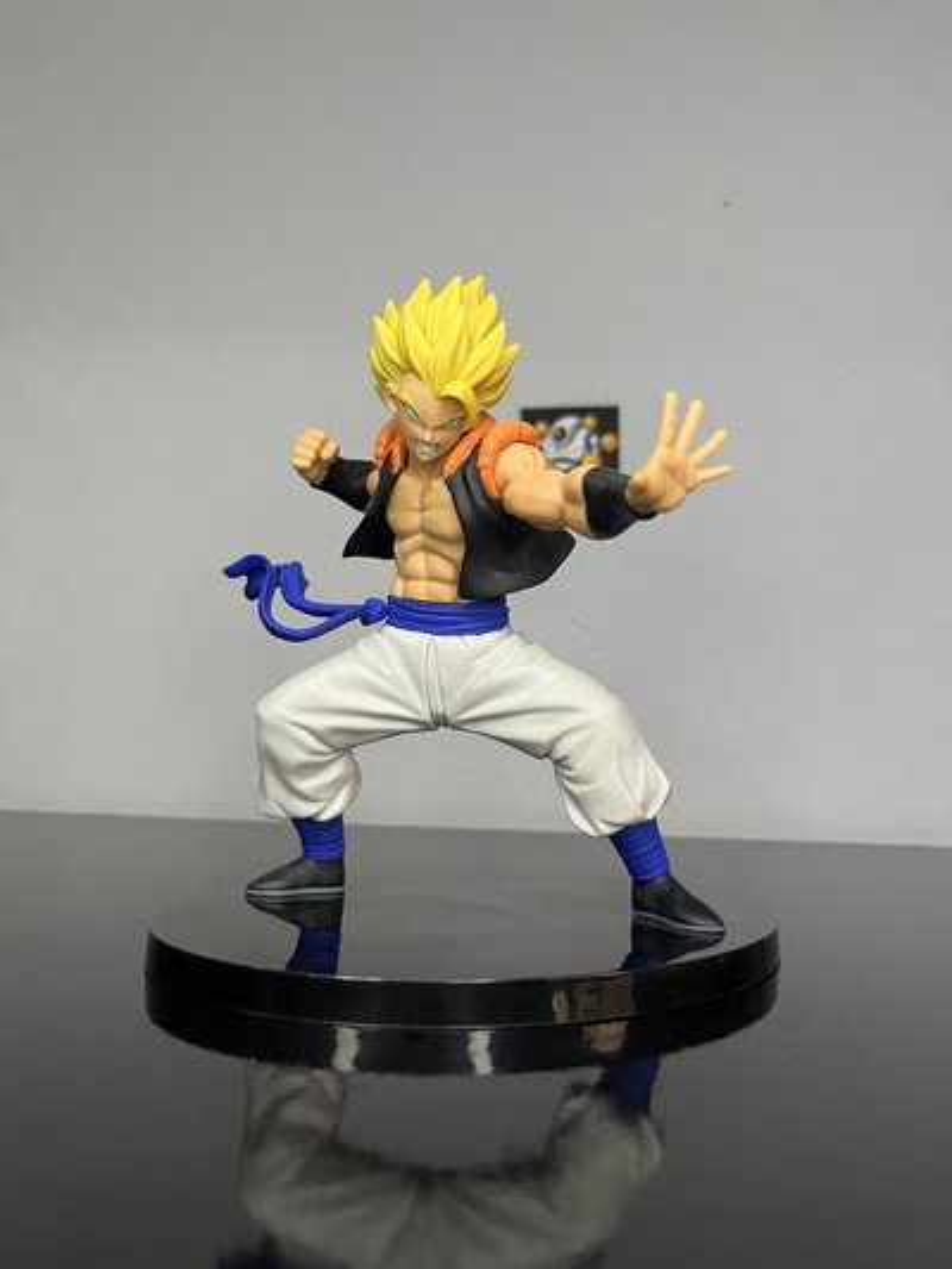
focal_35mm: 26
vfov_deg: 67.3
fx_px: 953
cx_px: 476
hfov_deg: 53.1
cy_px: 634
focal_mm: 5.1
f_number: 1.6
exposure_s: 1/60
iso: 160
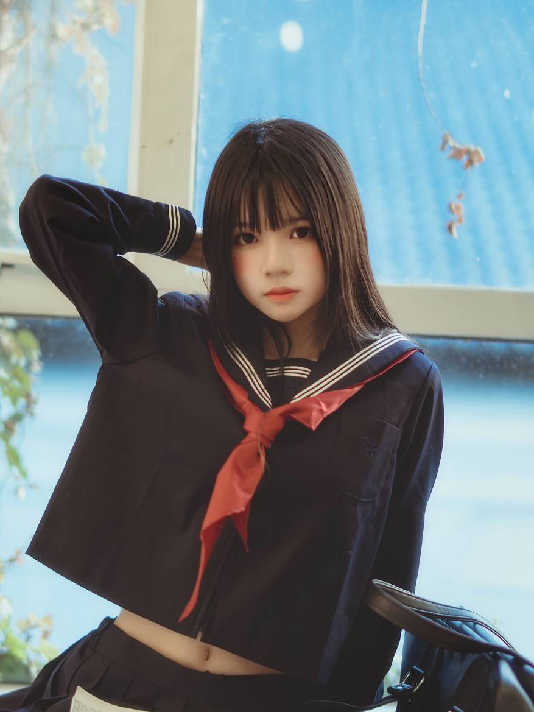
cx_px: 243
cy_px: 321
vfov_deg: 26.3
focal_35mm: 74
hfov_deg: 19.9
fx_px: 1522
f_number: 1.4
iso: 100
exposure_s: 1/80
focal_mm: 50
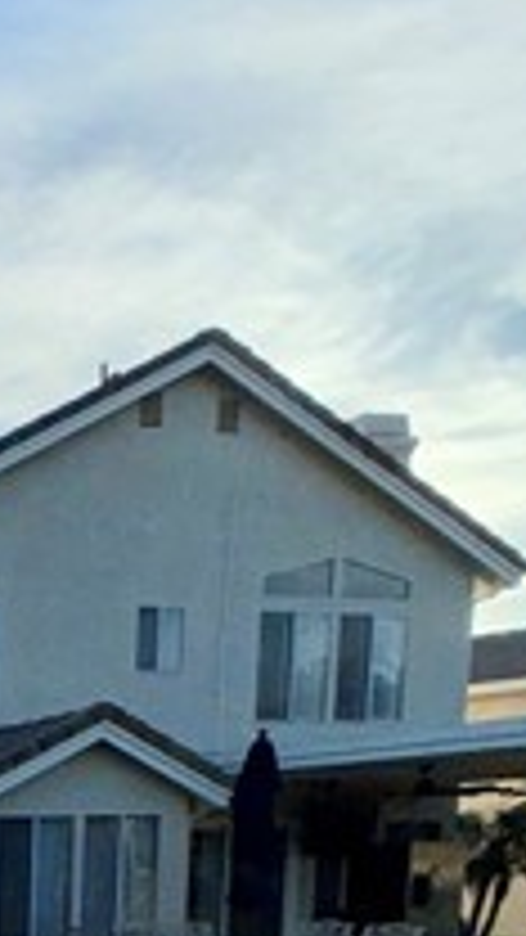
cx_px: -486
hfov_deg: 18.3
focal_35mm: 47
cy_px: 1040
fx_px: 1165
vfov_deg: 36.6
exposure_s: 1/2717
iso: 16
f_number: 2.2
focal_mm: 2.22
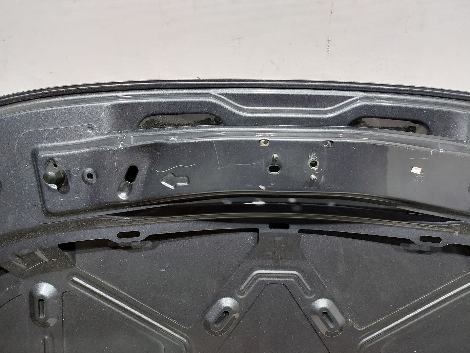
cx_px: 235
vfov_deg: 56.8
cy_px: 176
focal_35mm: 24
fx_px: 326
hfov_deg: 71.6
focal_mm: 5.23
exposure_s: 1/50
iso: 250
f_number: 1.8
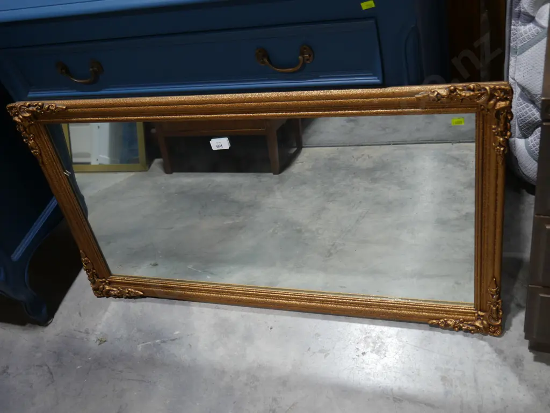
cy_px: 206
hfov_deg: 49.0
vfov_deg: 37.8
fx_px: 604
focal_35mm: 38
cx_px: 275
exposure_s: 1/60
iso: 250
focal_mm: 19
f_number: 4.1
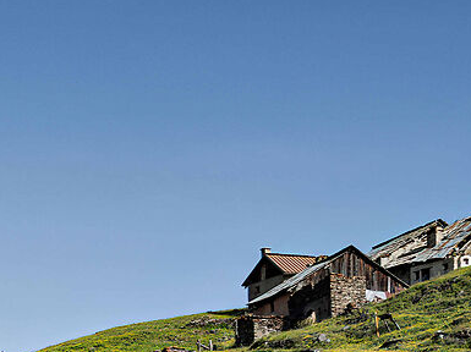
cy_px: 582
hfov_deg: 8.8
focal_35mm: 198
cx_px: -756
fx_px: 2692
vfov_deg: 7.3
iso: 100
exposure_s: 1/200
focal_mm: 33
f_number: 8
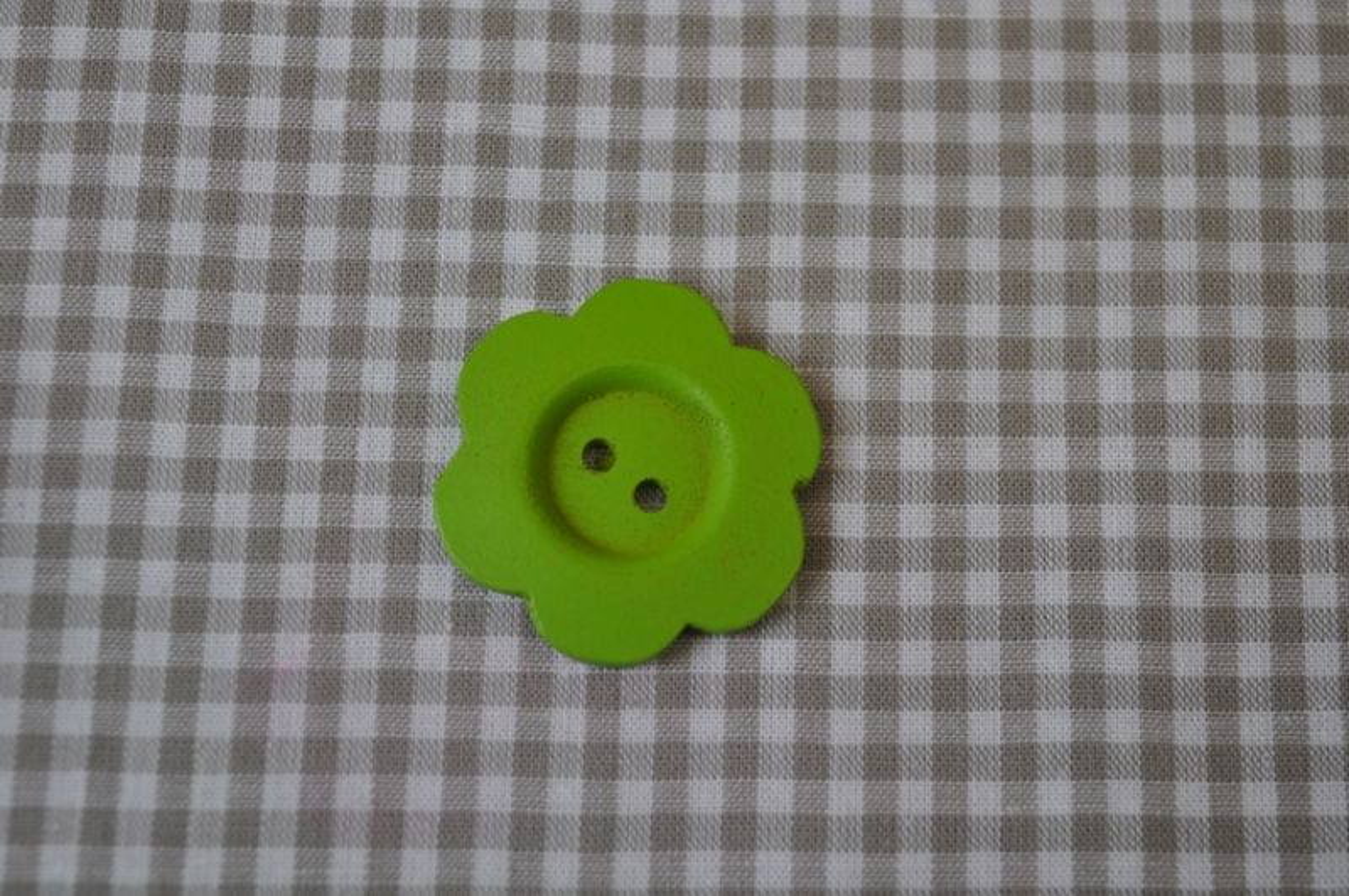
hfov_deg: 31.9
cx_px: 674
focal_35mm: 63
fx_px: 2357
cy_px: 448
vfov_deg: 21.5
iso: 400
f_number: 5
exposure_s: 1/100
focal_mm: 42
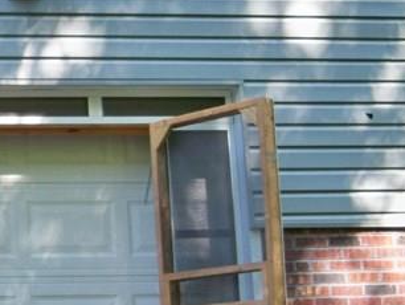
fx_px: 1370
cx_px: -244
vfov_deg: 12.6
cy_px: 263
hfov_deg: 15.3
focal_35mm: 117
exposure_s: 1/50
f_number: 3.5
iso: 80
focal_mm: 6.2
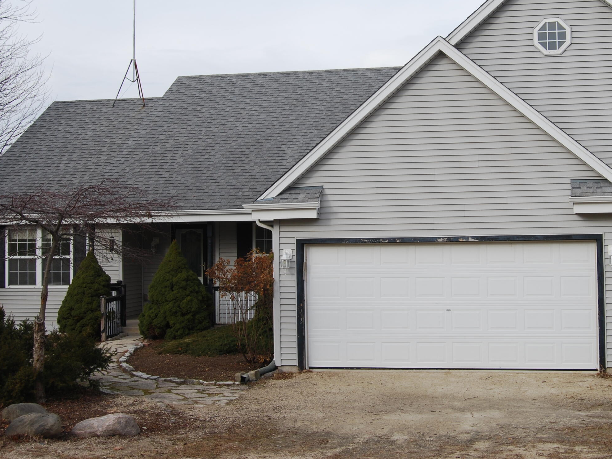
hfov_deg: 33.5
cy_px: 159
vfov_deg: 25.5
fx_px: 1008
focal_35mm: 57
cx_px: 403
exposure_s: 1/200
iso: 100
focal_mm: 26
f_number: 7.1
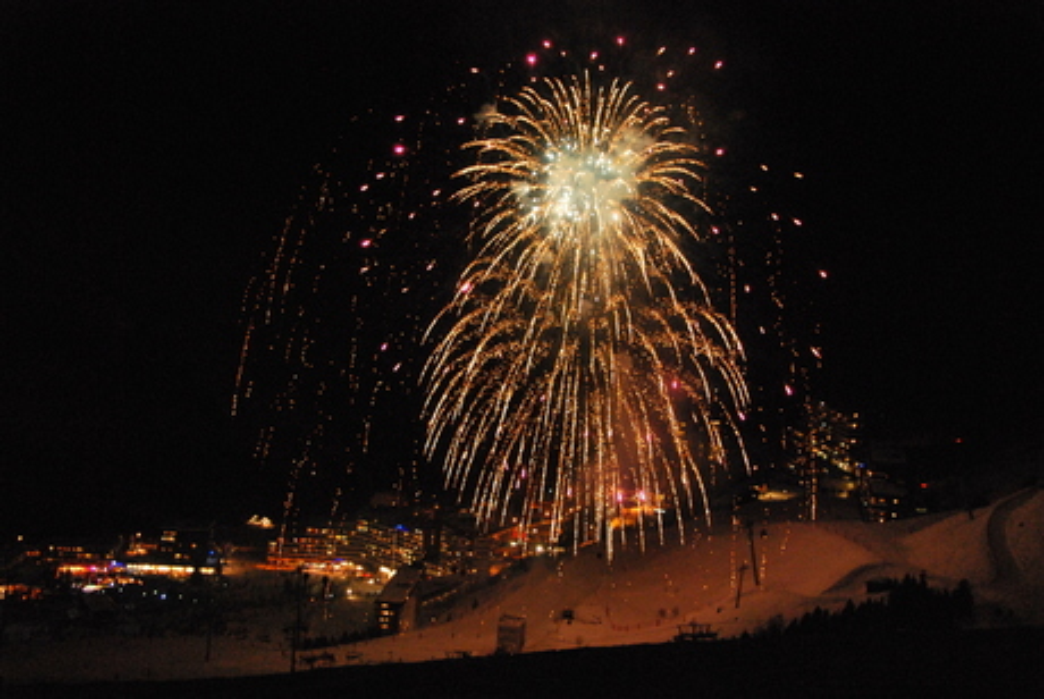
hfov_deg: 37.8
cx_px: 522
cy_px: 350
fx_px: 1524
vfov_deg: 25.8
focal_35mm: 52
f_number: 4.5
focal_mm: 35
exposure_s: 1/8
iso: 1600
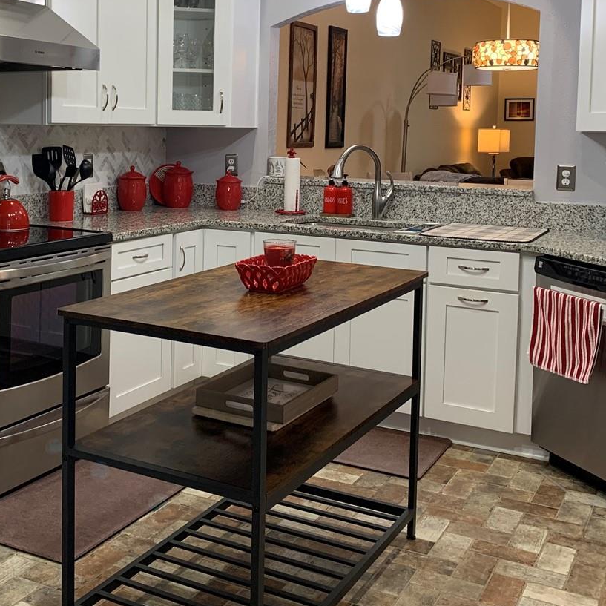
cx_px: 197
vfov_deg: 37.1
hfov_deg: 37.1
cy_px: 200
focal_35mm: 45
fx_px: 891
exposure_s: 1/60
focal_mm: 4.25
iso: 80
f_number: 1.8
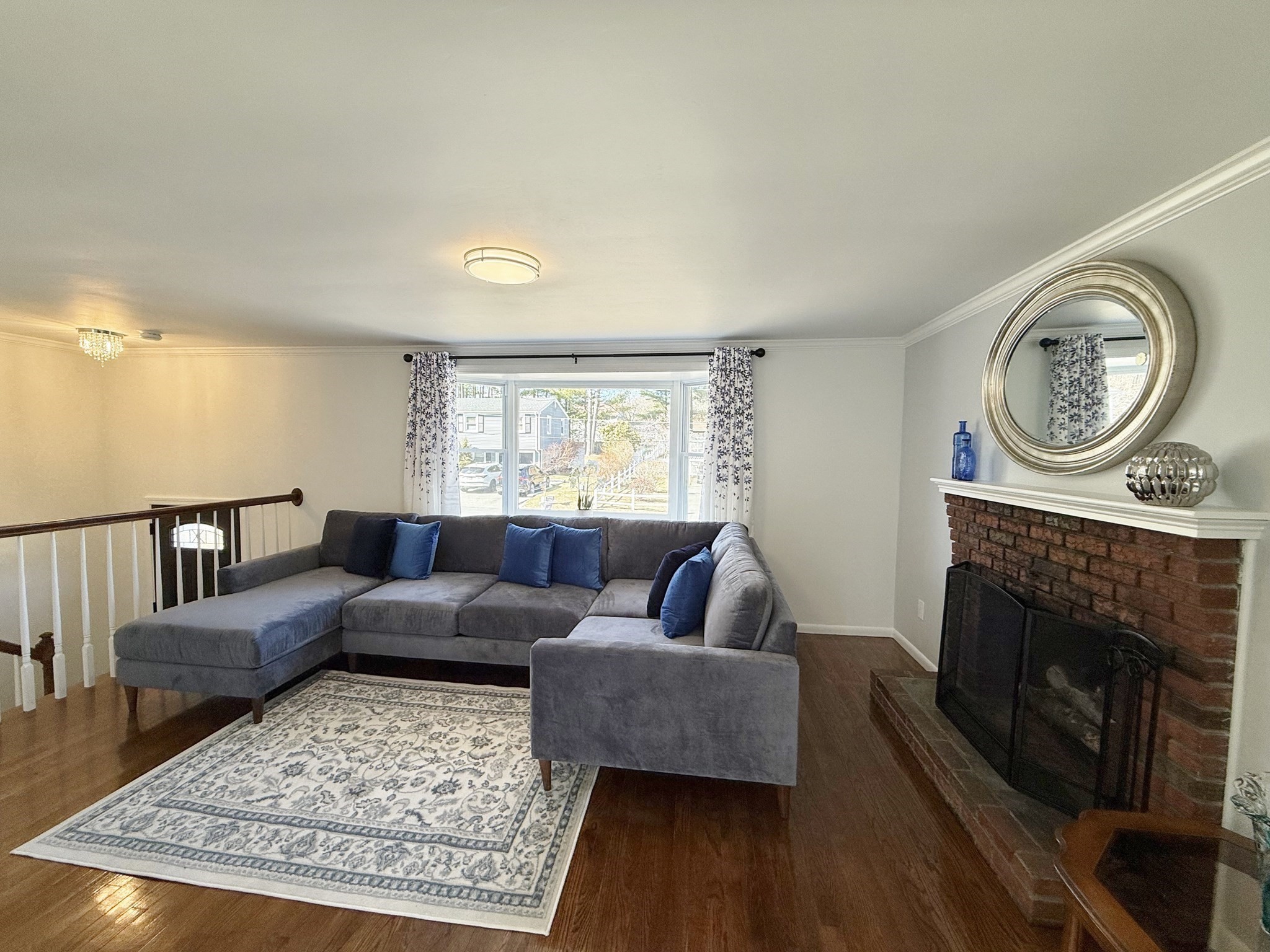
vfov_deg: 85.7
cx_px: 635
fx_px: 514
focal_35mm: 14
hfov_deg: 102.1
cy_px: 476
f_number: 2.2
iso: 64
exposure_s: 1/139
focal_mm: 2.22
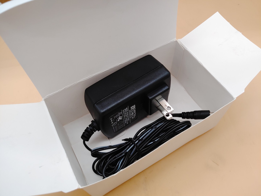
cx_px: 130
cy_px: 98
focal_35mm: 26
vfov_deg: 53.1
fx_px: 196
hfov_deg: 67.3
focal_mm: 4.36
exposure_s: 1/63
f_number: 1.8
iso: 50
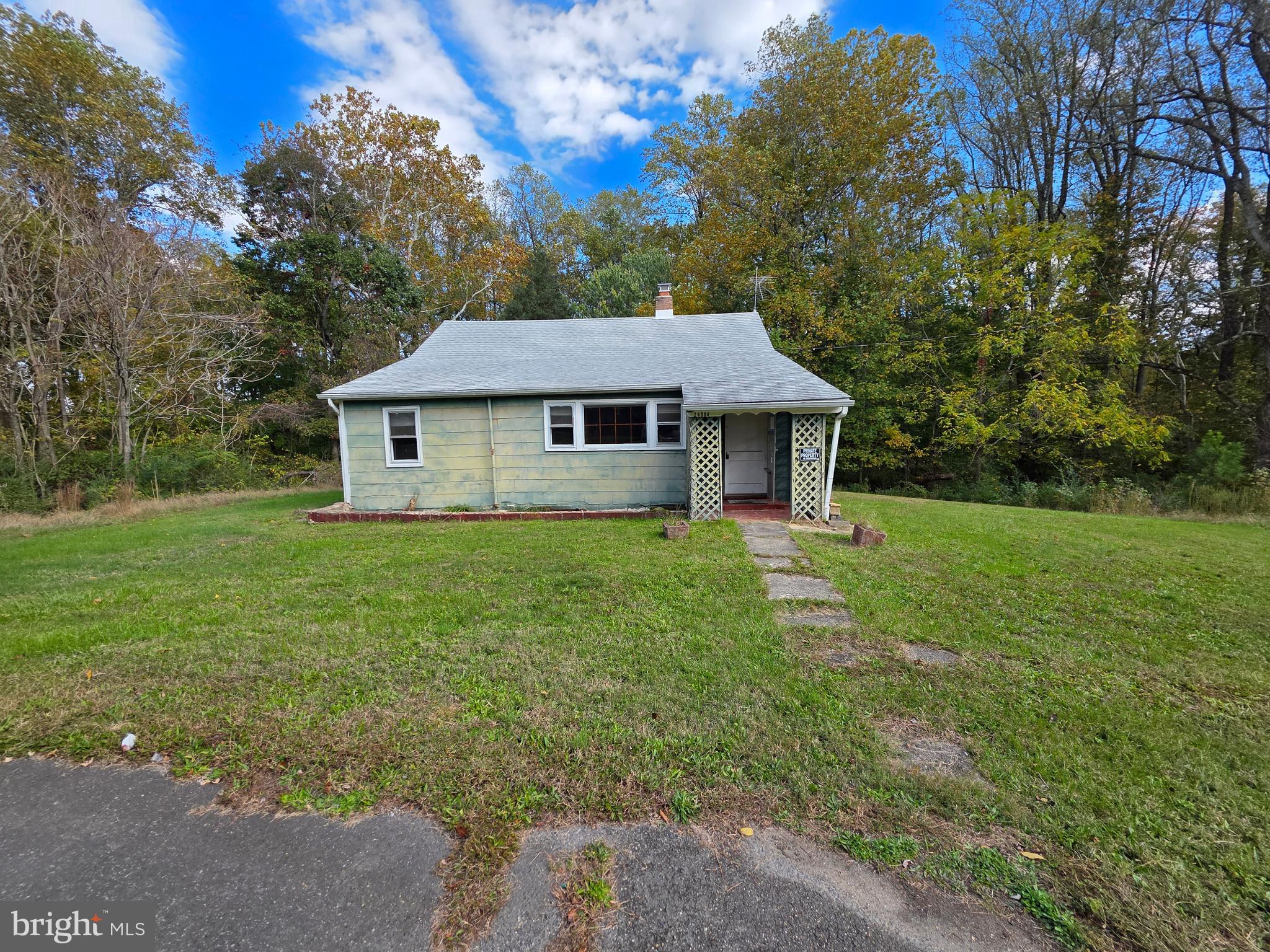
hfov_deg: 106.2
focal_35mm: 13
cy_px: 476
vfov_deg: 89.9
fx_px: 477
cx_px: 635
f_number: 1.9
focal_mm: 2.2
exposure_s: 1/887
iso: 40
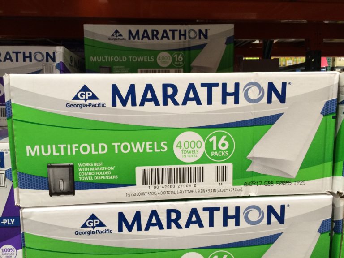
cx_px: 172
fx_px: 288
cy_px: 129
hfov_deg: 61.7
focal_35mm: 29
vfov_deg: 48.2
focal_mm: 4.15
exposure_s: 1/33
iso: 80
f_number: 2.2
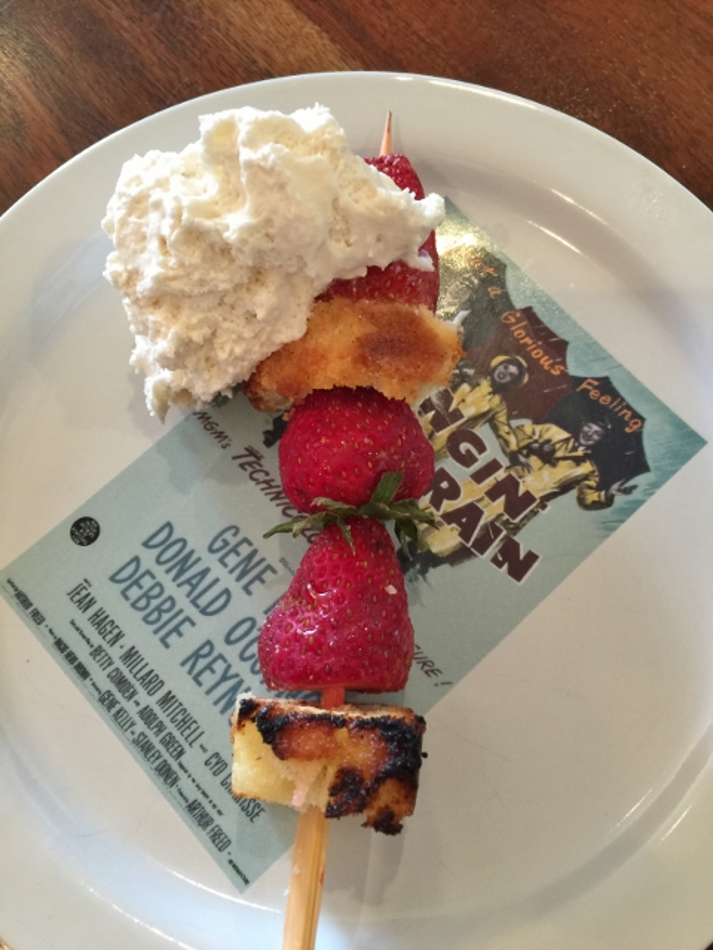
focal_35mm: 29
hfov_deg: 48.2
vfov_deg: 61.7
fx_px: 796
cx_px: 356
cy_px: 475
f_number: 2.2
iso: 64
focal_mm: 4.15
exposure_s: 1/15
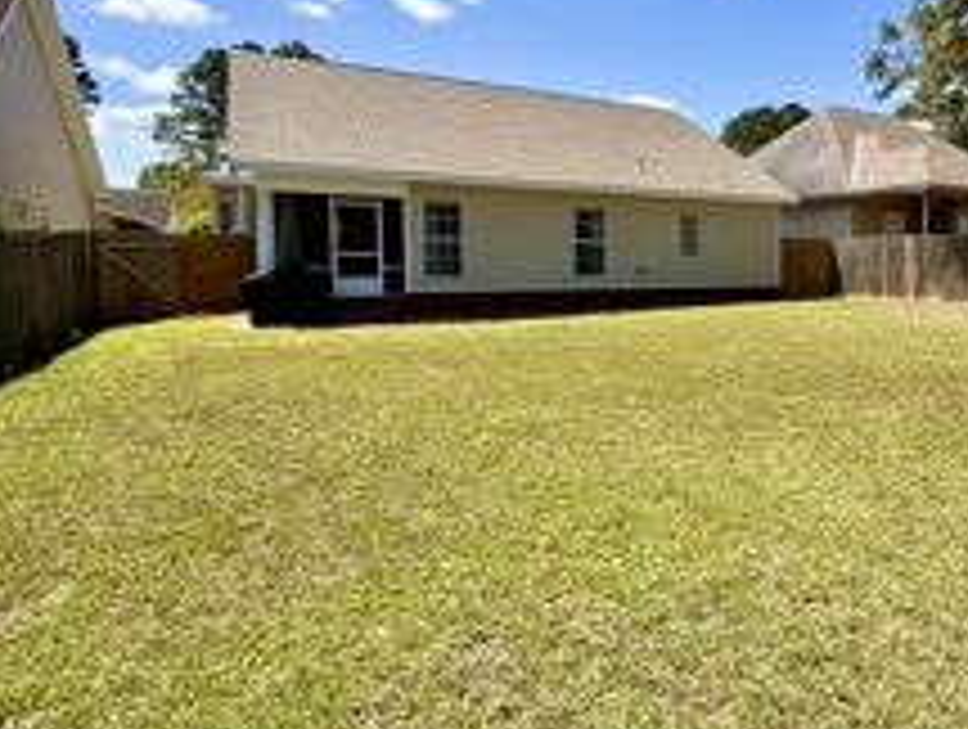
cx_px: 743
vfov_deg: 53.1
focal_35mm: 26
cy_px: 320
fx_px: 728
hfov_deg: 62.7
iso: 50
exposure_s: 1/1339
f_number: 2.2
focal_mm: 2.22
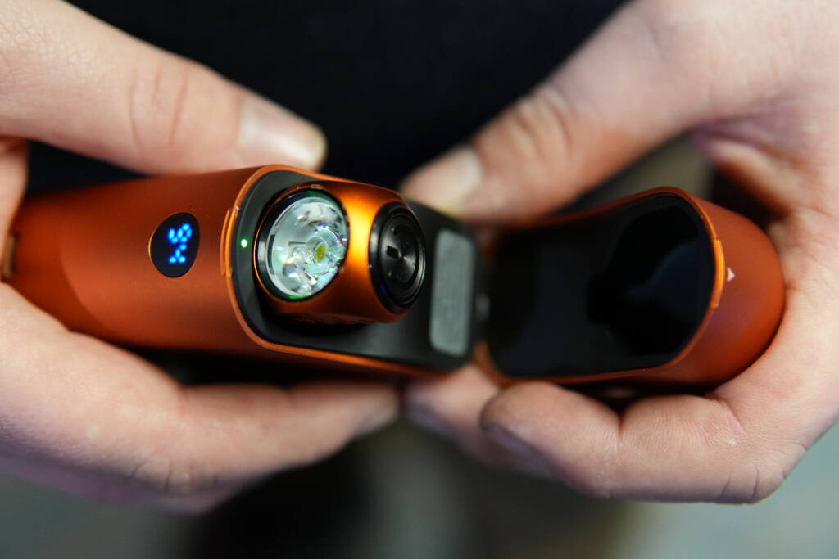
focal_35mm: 45
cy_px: 280
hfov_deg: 43.6
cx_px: 420
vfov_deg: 29.9
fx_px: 1049
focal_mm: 30
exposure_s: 1/160
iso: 2000
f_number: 2
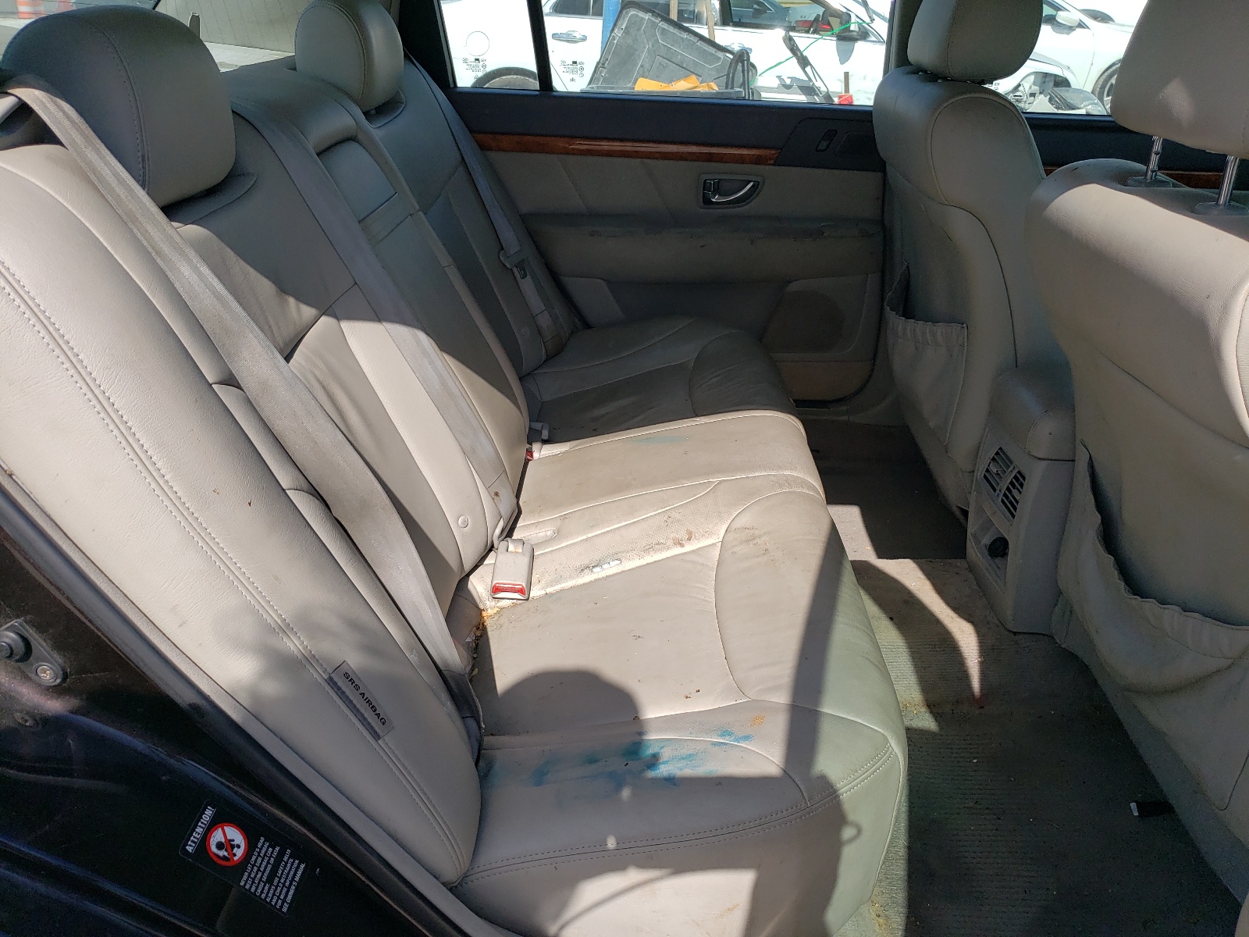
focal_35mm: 26
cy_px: 468
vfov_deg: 53.1
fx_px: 938
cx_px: 624
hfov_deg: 67.3
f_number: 1.5
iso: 50
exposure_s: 1/3333
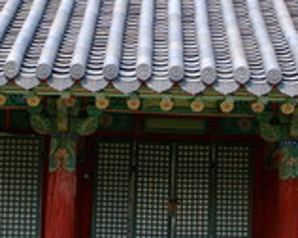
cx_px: 156
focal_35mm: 125
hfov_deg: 15.4
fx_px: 1101
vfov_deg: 12.3
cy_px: 102
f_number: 6.7
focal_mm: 20
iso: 100
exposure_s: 1/180
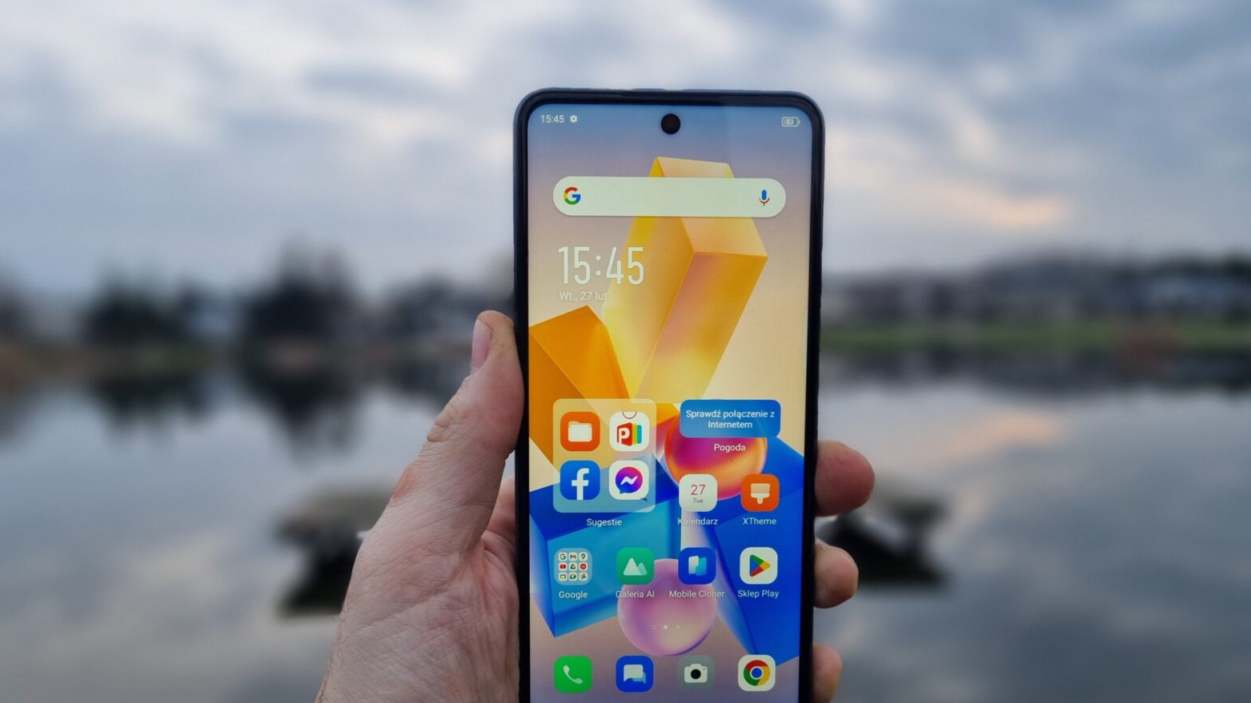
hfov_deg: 66.1
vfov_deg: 40.1
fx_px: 962
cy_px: 403
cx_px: 632
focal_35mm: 29
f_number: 1.8
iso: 50
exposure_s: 1/141
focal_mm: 5.4
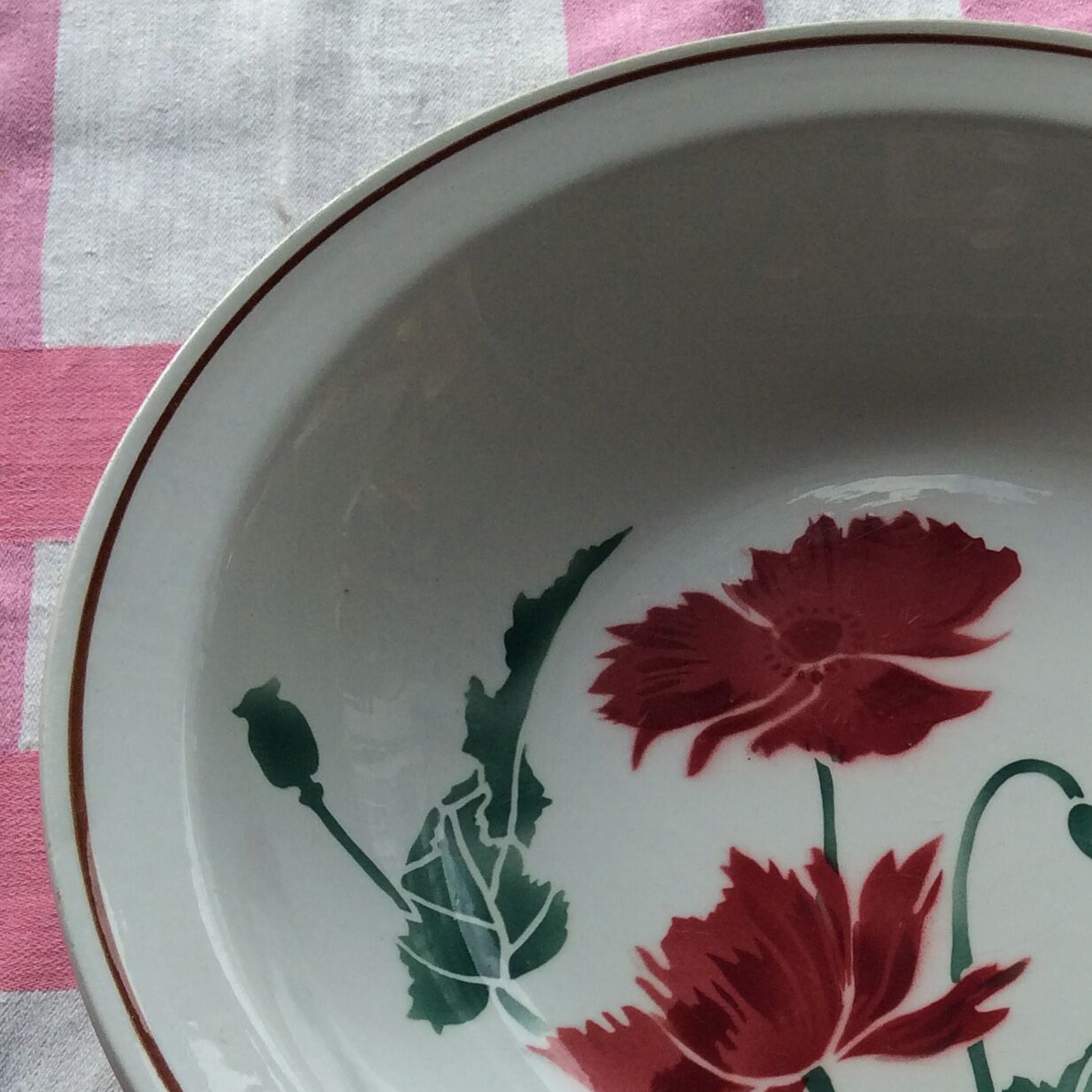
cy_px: 830
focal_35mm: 59
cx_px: 861
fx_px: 2106
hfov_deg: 28.5
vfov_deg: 28.6
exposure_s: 1/330
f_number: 2.4
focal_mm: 3.3
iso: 32
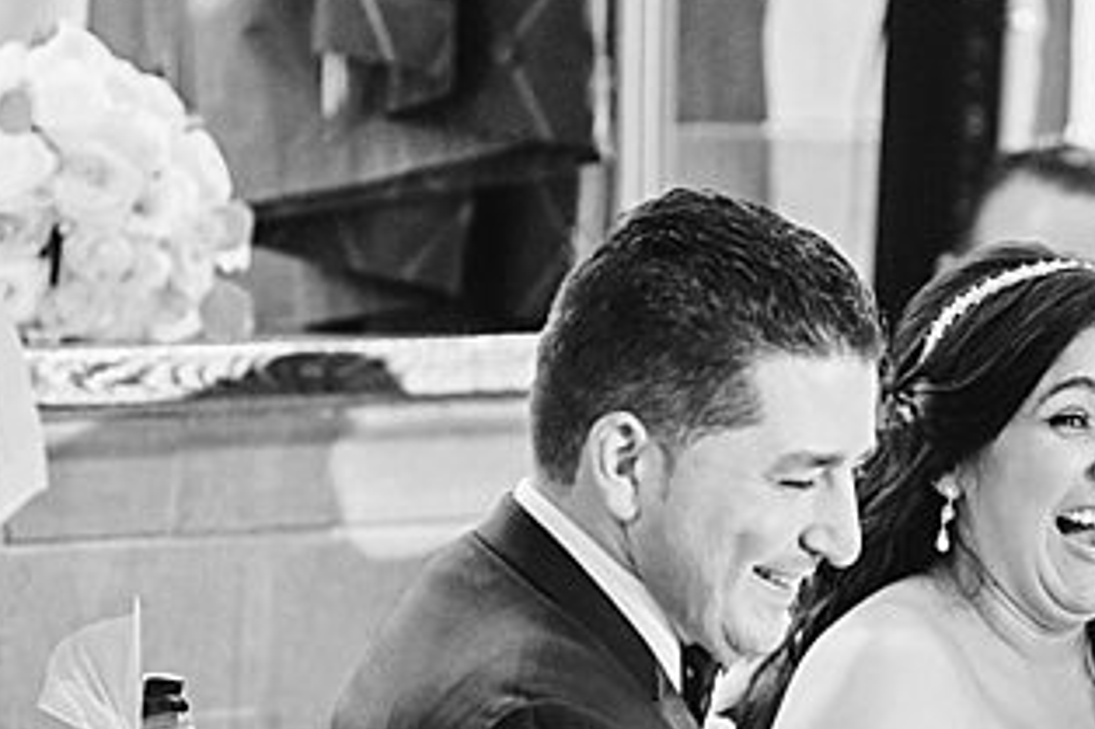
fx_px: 15017
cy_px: 511
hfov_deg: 4.2
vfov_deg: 2.8
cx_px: 778
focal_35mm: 494
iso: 1600
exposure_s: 1/100
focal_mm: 165
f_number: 2.8
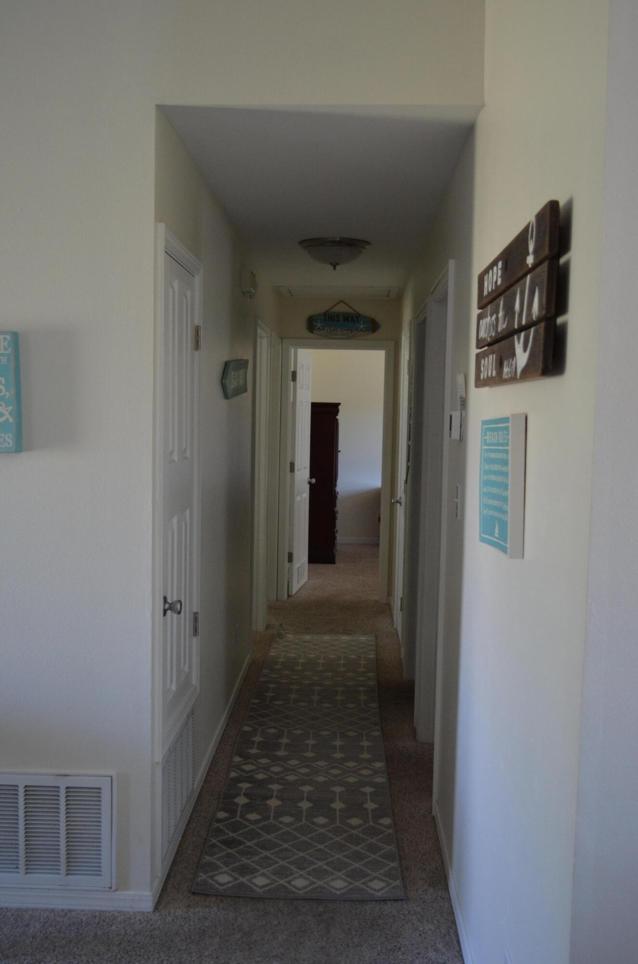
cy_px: 482
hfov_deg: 36.7
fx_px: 962
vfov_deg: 53.2
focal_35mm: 36
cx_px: 319
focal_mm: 24
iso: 1000
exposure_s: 1/30
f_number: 4
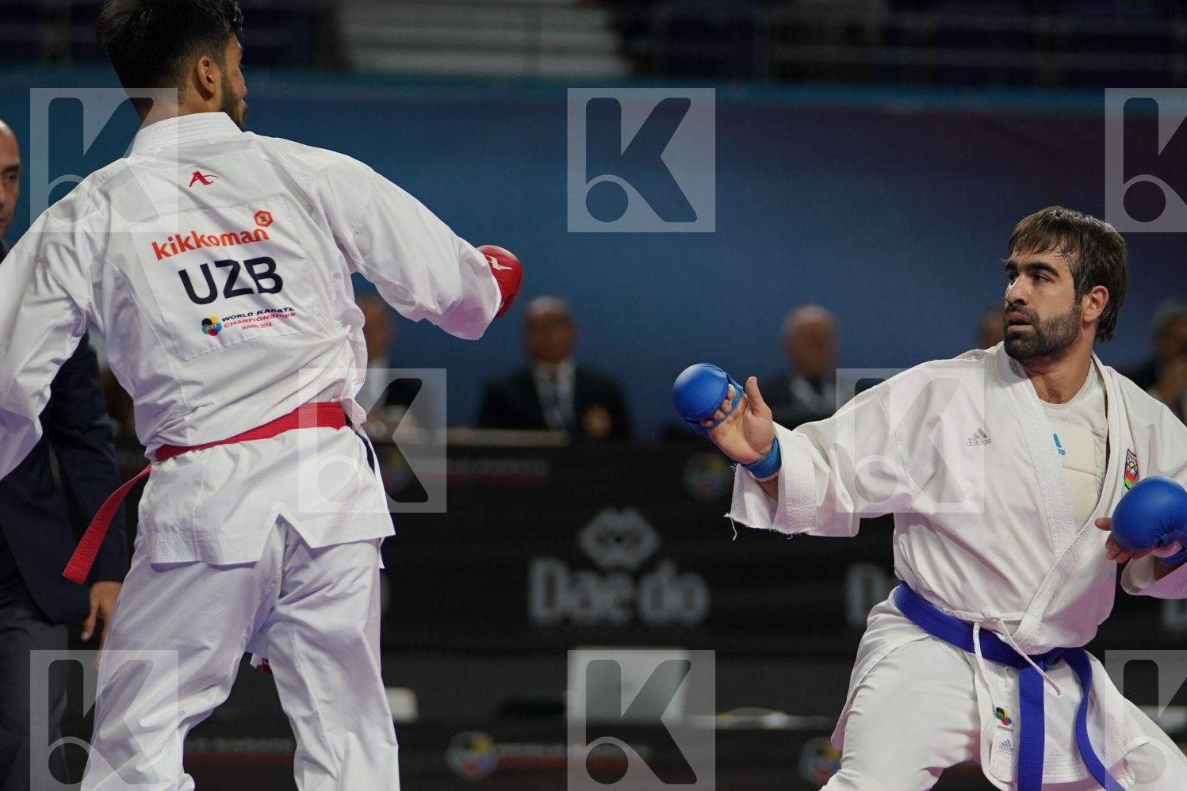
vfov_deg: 4.9
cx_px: 641
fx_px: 9199
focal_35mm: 279
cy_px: 441
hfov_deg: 7.4
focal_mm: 155
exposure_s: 1/1000
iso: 1000
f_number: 2.8
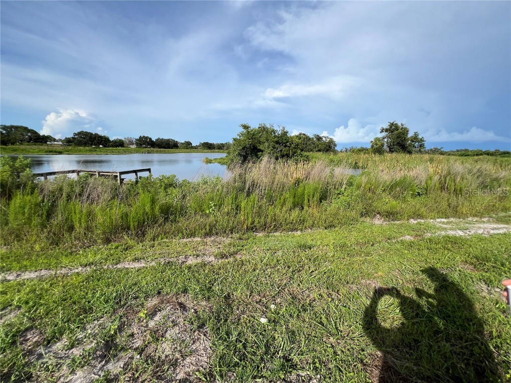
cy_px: 192
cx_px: 256
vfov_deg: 89.9
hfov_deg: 106.2
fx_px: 192
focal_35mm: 13
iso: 32
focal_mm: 1.57
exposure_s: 1/1575
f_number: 1.8
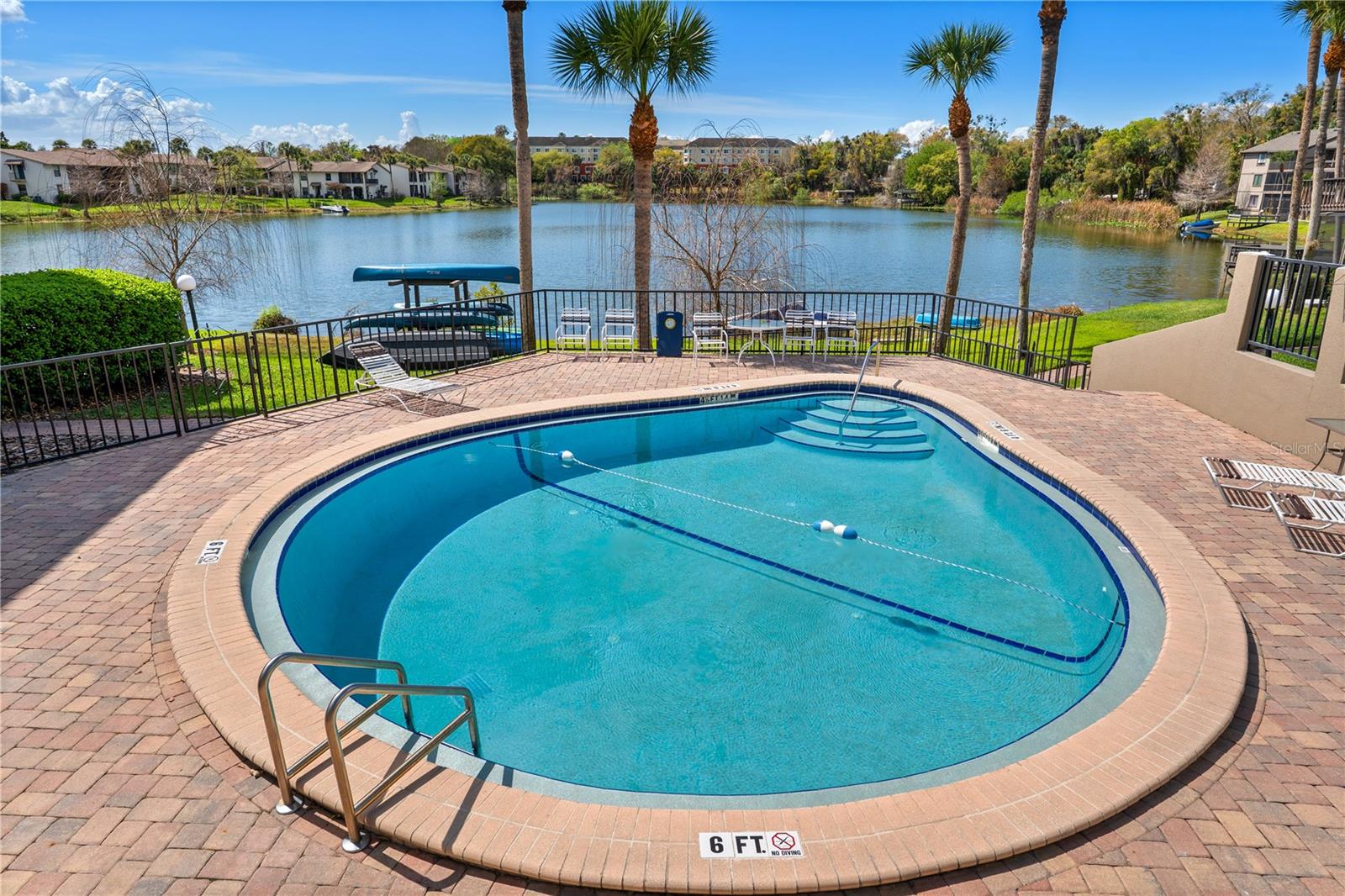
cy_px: 448
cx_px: 672
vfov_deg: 57.2
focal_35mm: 22
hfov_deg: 78.6
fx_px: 822
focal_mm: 22
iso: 200
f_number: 8
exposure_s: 1/320
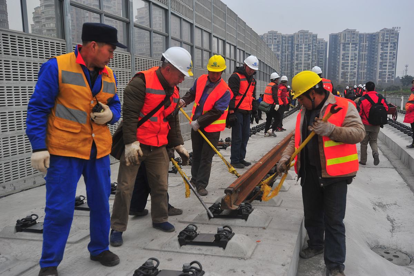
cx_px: 207
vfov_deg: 37.8
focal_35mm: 35
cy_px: 138
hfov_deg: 54.5
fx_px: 402
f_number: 5
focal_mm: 35
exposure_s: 1/100
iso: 200
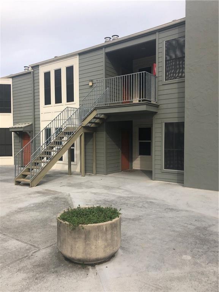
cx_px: 110
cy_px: 146
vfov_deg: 63.4
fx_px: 236
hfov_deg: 49.7
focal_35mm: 28
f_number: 1.8
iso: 20
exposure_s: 1/1000
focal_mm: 4
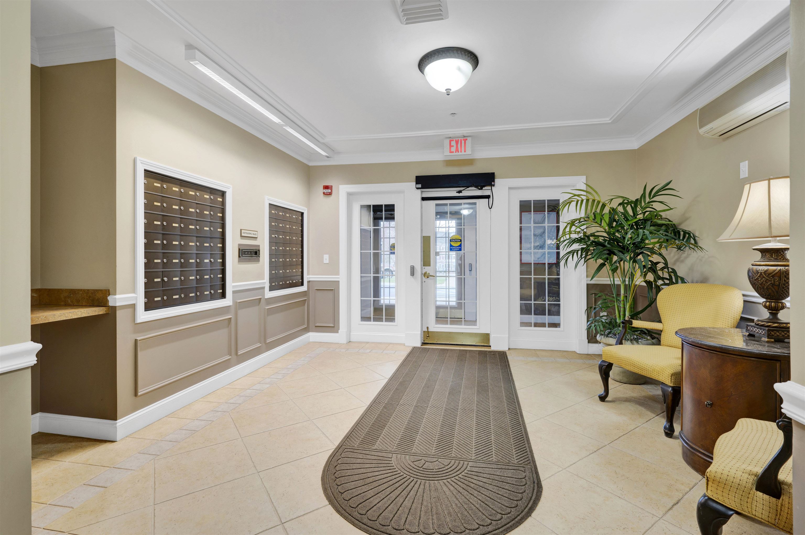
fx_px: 346
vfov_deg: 75.4
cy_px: 268
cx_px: 402
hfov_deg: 98.6
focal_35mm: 16
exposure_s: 1/1.67
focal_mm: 15.5
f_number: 7.1
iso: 250
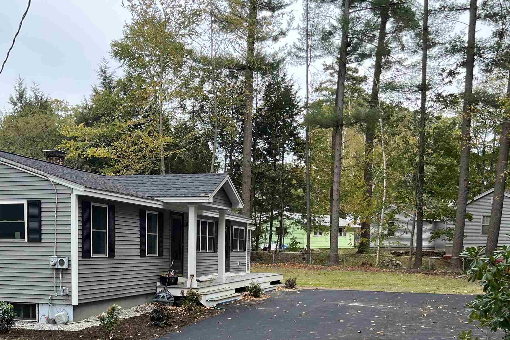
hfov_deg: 44.3
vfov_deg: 29.7
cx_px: 203
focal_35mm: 44
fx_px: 623
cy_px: 283
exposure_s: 1/617
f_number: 1.5
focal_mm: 5.7
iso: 50
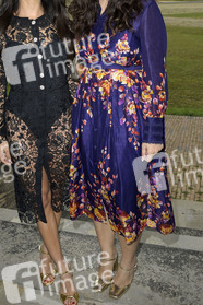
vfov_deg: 45.0
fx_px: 364
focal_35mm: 43
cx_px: 89
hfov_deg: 31.2
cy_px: 114
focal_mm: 30
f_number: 9
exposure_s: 1/200
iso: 500
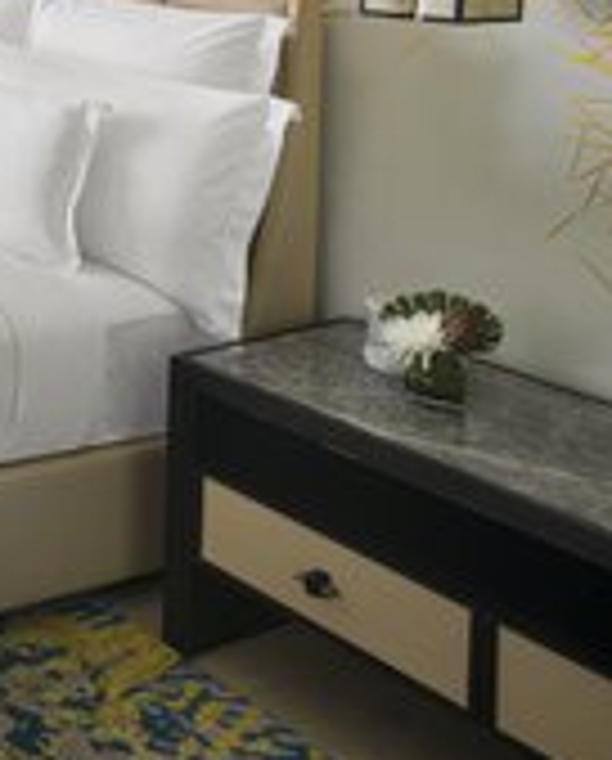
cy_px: -27
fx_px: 1060
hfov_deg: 21.8
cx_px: -464
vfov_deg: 35.1
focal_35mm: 47
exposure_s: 1/2.5
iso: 100
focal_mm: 21
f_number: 11
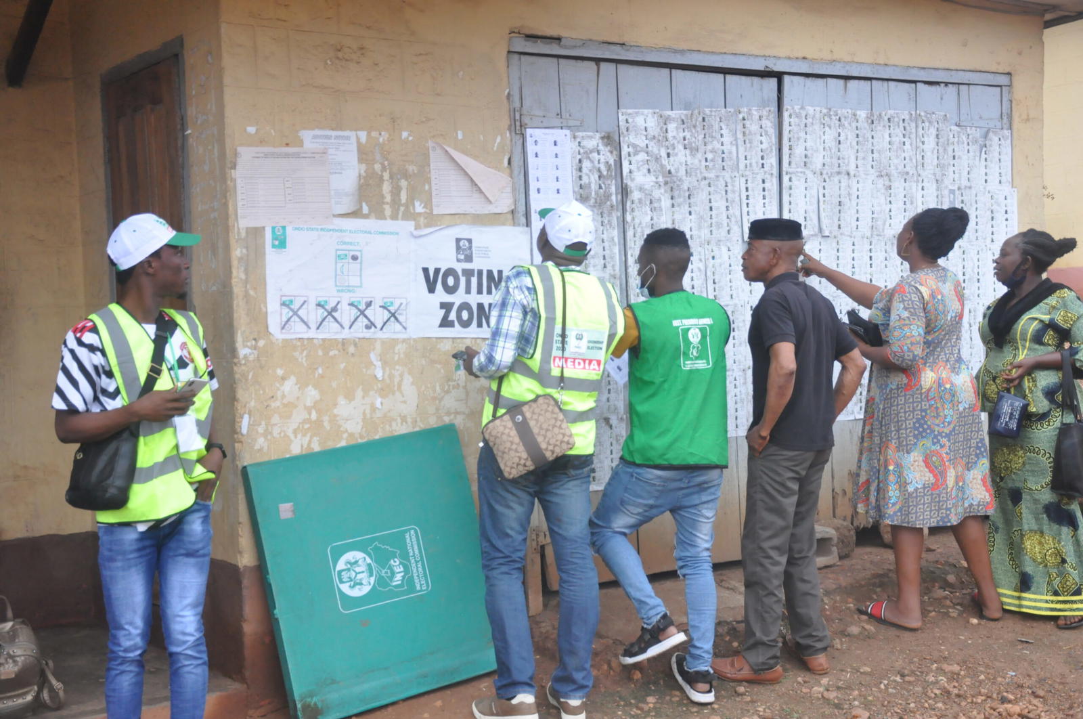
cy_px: 360
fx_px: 1532
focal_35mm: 51
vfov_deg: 26.4
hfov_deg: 38.9
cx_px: 542
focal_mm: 34
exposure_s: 1/250
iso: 1600
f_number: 4.2
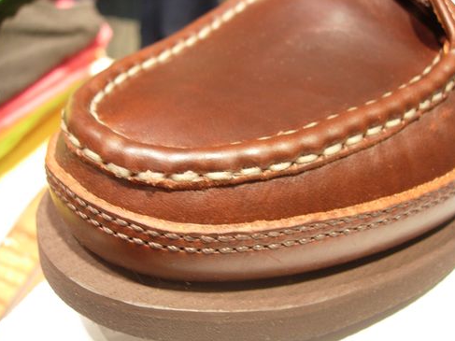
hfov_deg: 47.9
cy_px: 173
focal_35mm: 39
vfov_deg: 36.8
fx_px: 512
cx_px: 223
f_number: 2.8
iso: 137
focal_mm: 7.8
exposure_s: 1/4
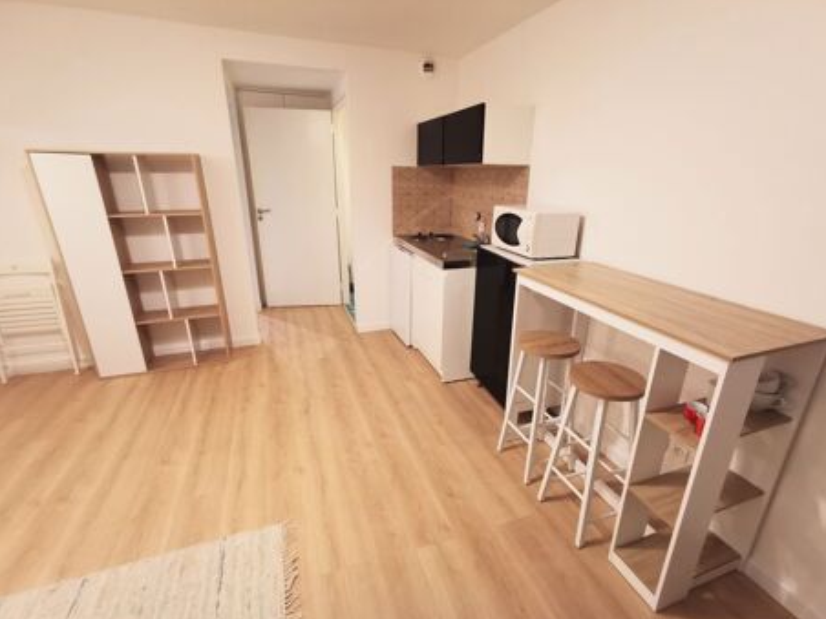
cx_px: 433
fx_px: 406
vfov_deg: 74.7
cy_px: 321
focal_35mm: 17
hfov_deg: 91.0
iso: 400
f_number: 2.2
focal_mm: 2.35
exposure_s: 1/24
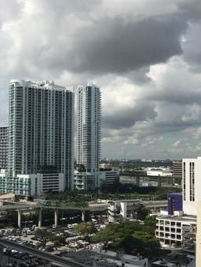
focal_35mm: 53
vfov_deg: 36.1
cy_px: 138
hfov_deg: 27.1
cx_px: 44
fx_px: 410
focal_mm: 3.99
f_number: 1.8
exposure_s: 1/5051
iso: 20
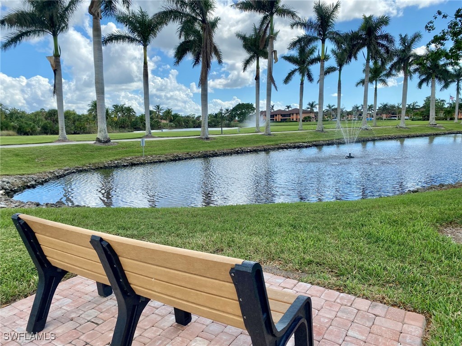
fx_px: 347
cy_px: 173
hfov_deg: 67.3
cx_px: 231
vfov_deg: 53.1
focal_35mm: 26
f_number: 1.8
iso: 32
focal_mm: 4.25
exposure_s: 1/2571
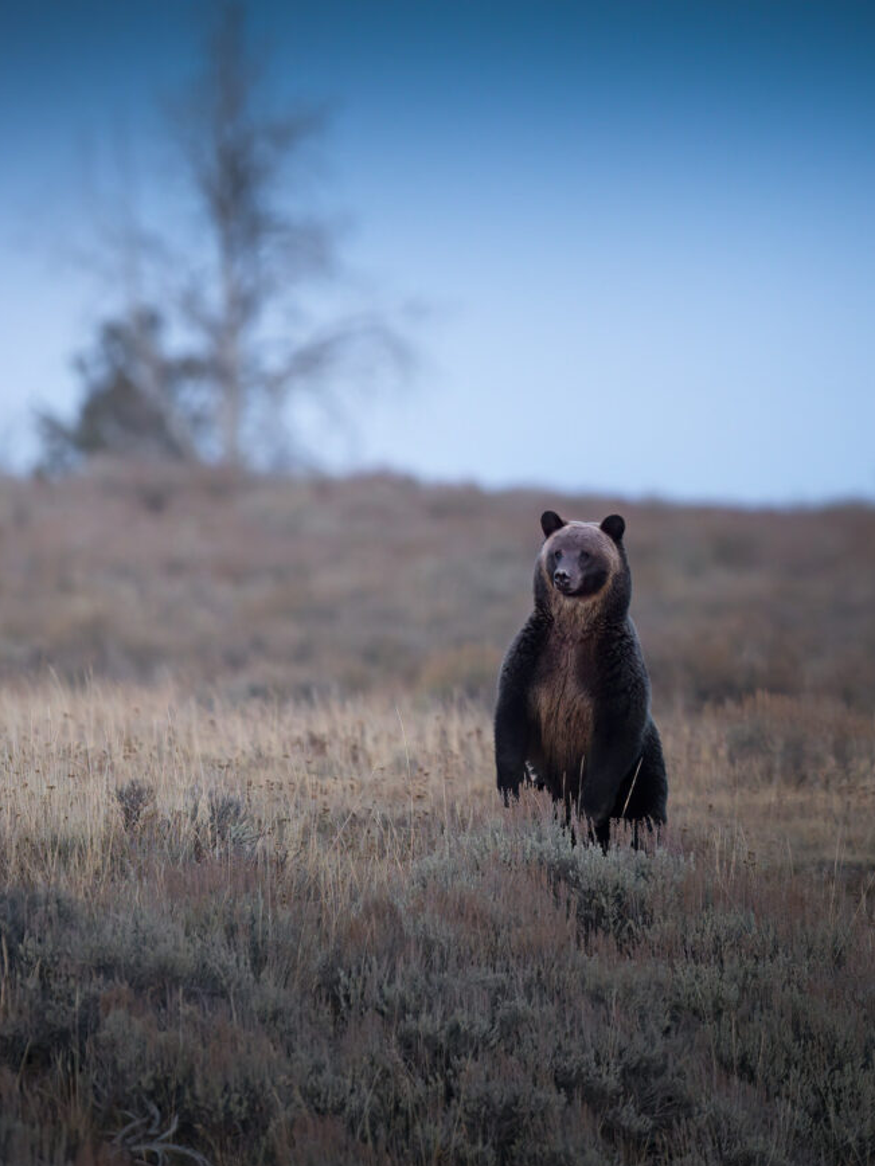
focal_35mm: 454
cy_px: 580
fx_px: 15301
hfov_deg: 3.3
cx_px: 423
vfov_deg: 4.4
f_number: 2.8
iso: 4500
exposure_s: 1/250
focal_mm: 400
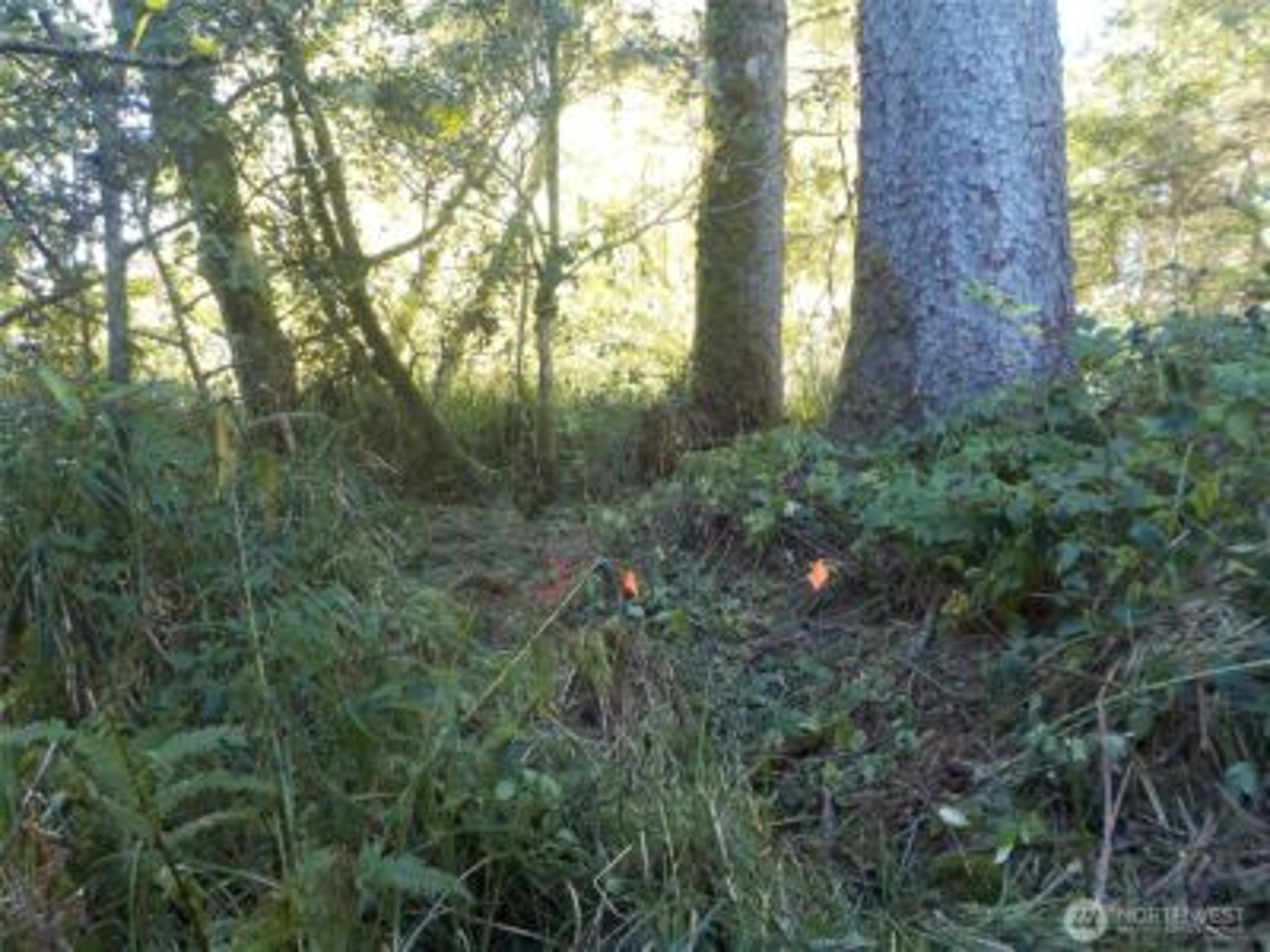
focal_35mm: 30
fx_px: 1101
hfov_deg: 60.0
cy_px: 476
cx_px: 635
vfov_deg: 46.8
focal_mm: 4.1
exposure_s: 1/30
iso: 220
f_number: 3.3
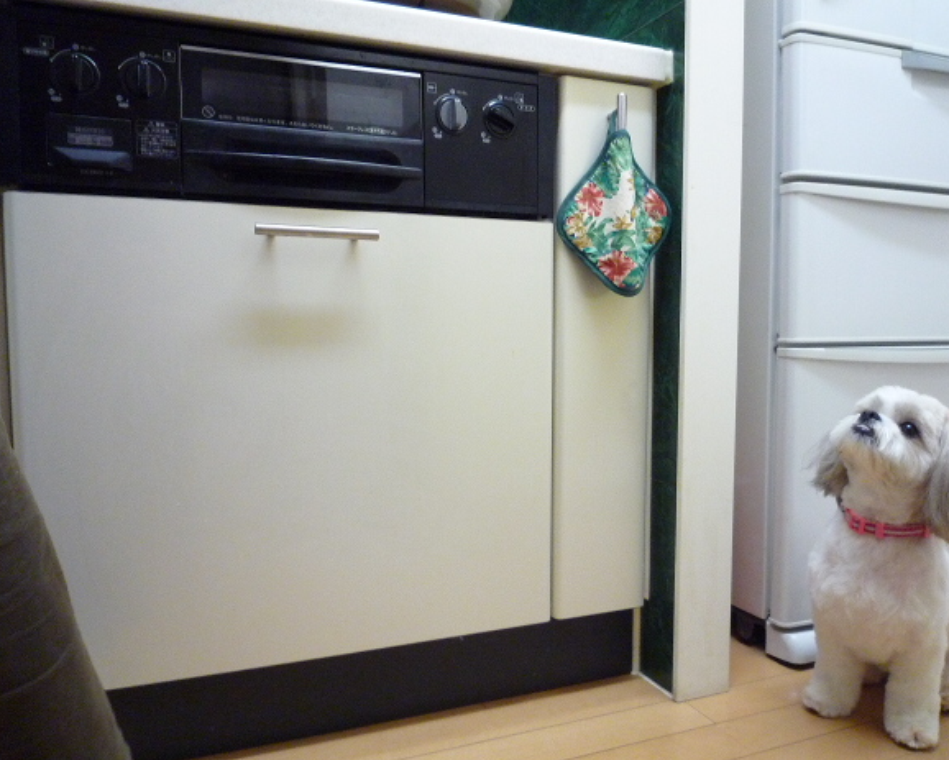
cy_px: 392
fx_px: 759
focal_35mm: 27
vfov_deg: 53.2
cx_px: 507
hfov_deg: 64.0
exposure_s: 1/13
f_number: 2.8
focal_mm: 4.4
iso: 400
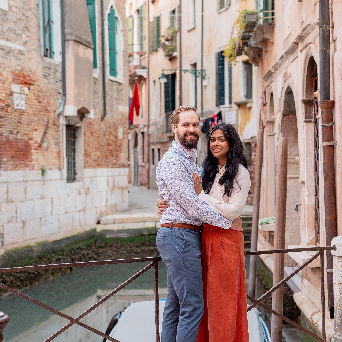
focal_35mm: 64
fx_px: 715
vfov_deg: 26.9
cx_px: 171
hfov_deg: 26.9
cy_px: 163
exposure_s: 1/250
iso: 400
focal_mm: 50
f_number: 4
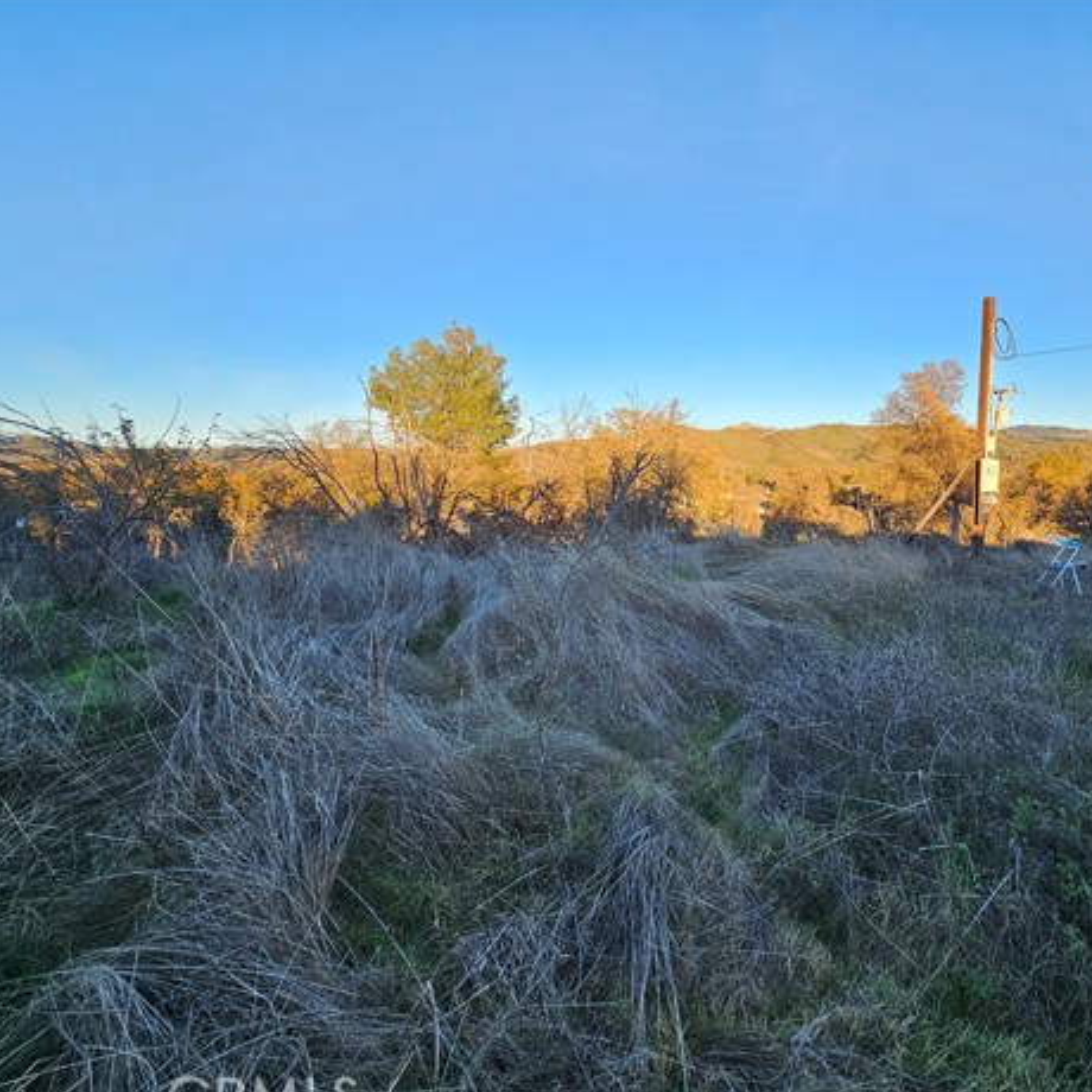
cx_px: 665
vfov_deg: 87.4
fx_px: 571
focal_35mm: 16
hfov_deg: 86.1
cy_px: 563
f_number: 2.2
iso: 50
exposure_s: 1/382
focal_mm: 2.2
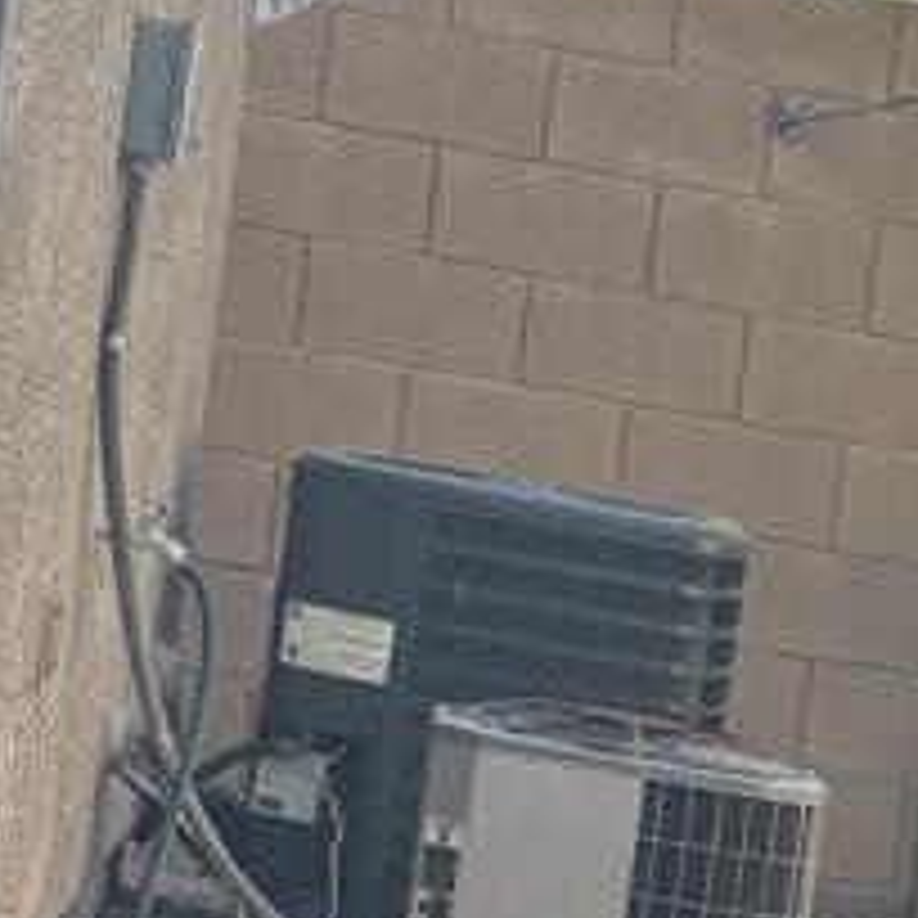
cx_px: 1994
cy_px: 1562
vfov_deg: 7.6
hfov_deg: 7.4
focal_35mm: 225
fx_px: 6751
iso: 50
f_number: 1.6
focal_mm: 5.96
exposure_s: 1/565
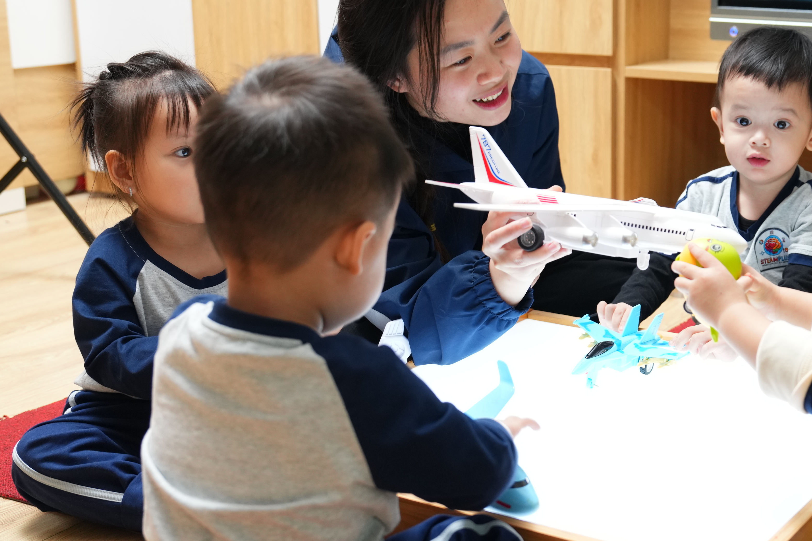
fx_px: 1376
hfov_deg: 32.2
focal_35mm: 61
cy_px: 274
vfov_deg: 22.3
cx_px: 627
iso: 1000
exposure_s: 1/80
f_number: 3.5
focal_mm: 34
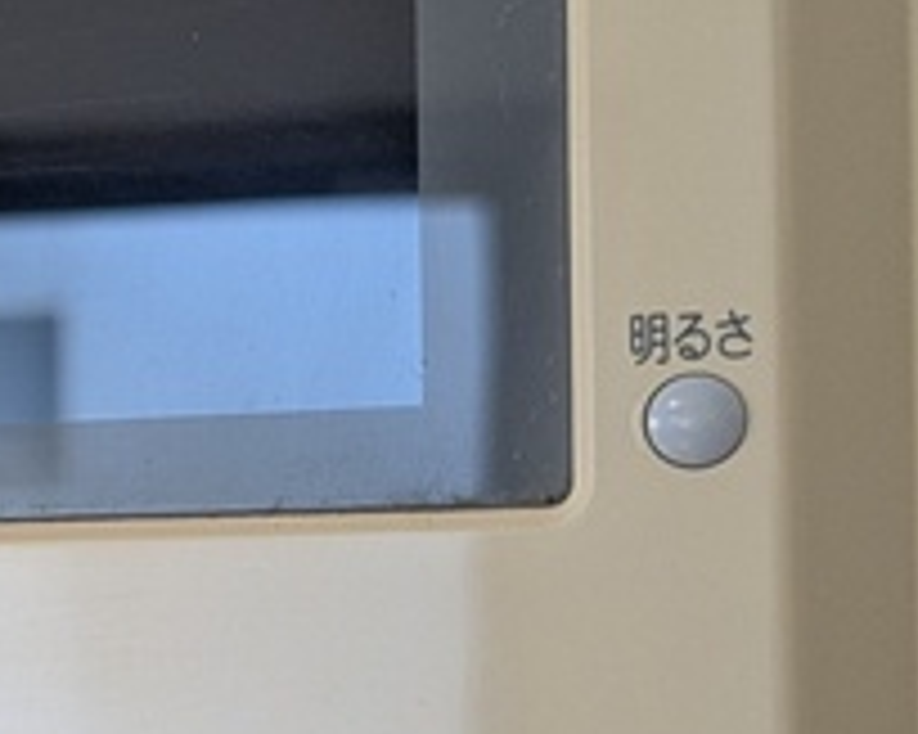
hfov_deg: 15.1
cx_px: -590
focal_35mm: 115
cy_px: 603
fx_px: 3123
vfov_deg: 13.3
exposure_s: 1/60
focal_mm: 5.43
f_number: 1.89
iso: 218
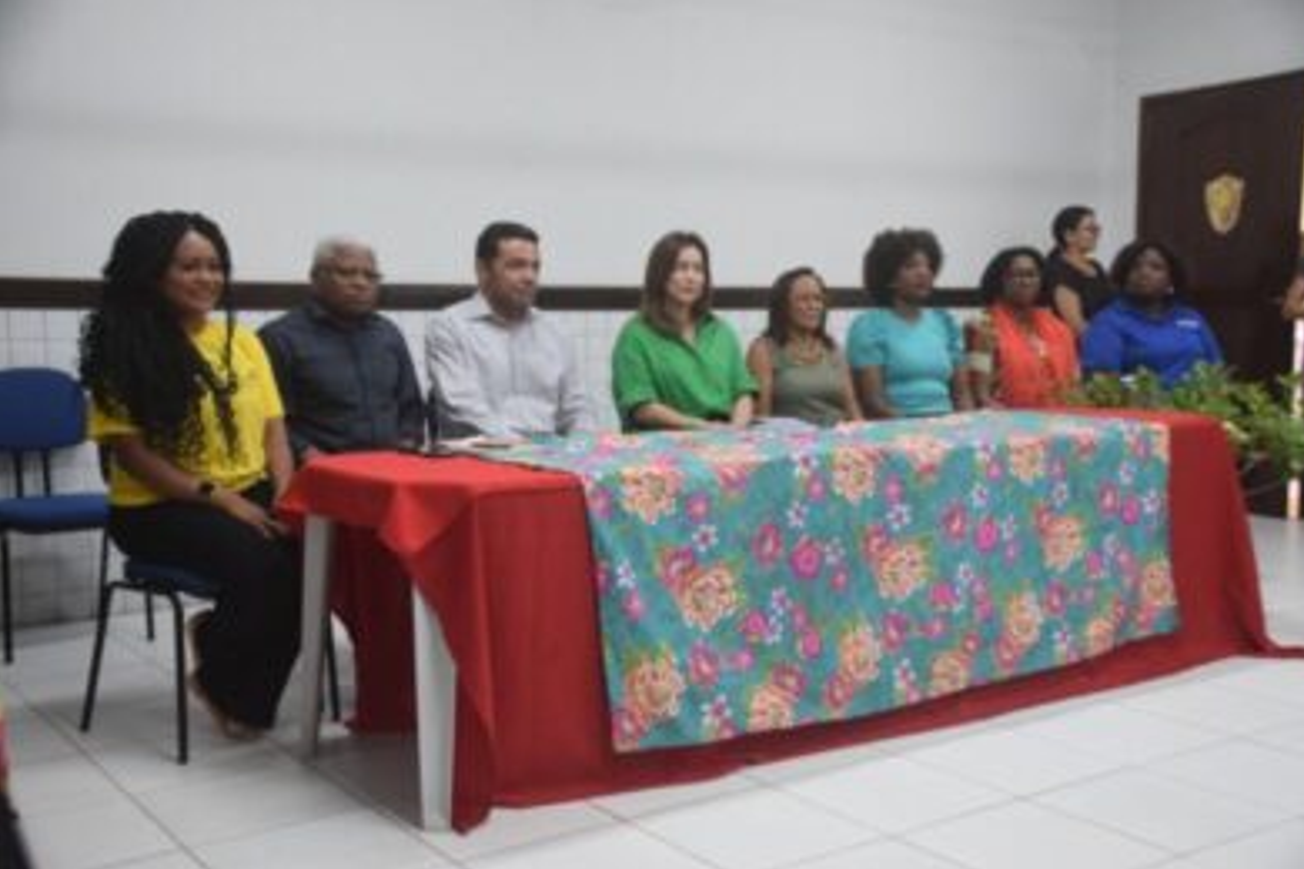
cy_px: 436
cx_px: 665
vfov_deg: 33.4
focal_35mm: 40
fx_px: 1449
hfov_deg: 48.5
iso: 1600
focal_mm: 26
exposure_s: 1/100
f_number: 5
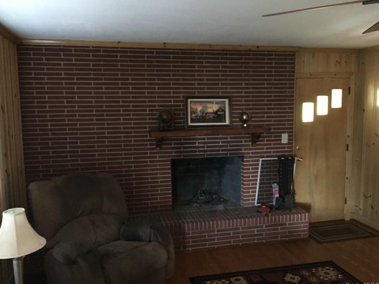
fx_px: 328
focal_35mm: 30
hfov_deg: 60.0
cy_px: 142
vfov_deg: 46.8
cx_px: 194
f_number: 2.2
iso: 125
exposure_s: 1/4
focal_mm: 4.15
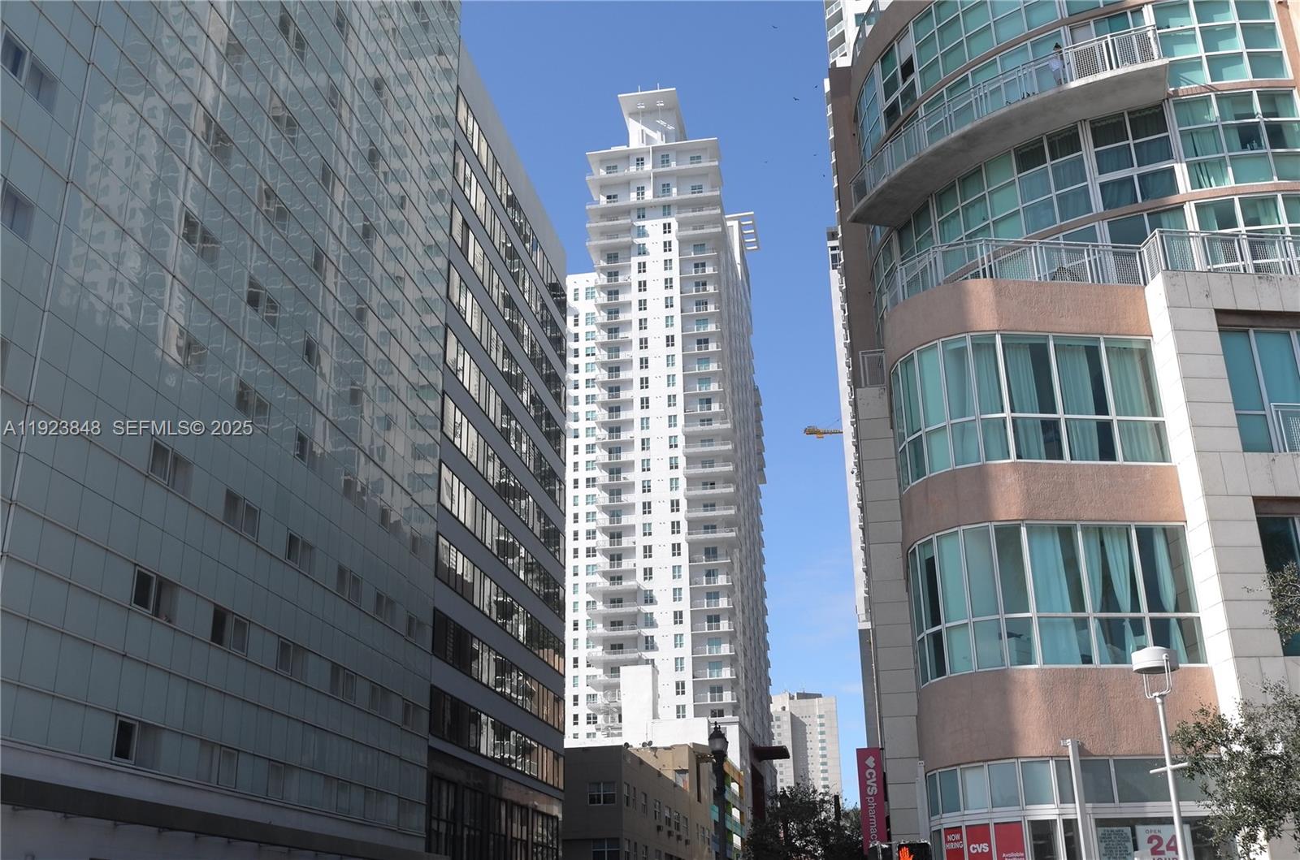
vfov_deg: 36.7
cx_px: 650
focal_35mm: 36
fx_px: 1297
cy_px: 430
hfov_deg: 53.2
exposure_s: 1/2000
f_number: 6.3
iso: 400
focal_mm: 24
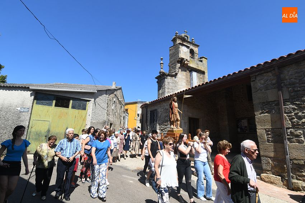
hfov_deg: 90.0
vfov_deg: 67.3
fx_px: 152
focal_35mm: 18
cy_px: 102
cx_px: 152
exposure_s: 1/125
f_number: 11
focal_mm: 12
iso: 125
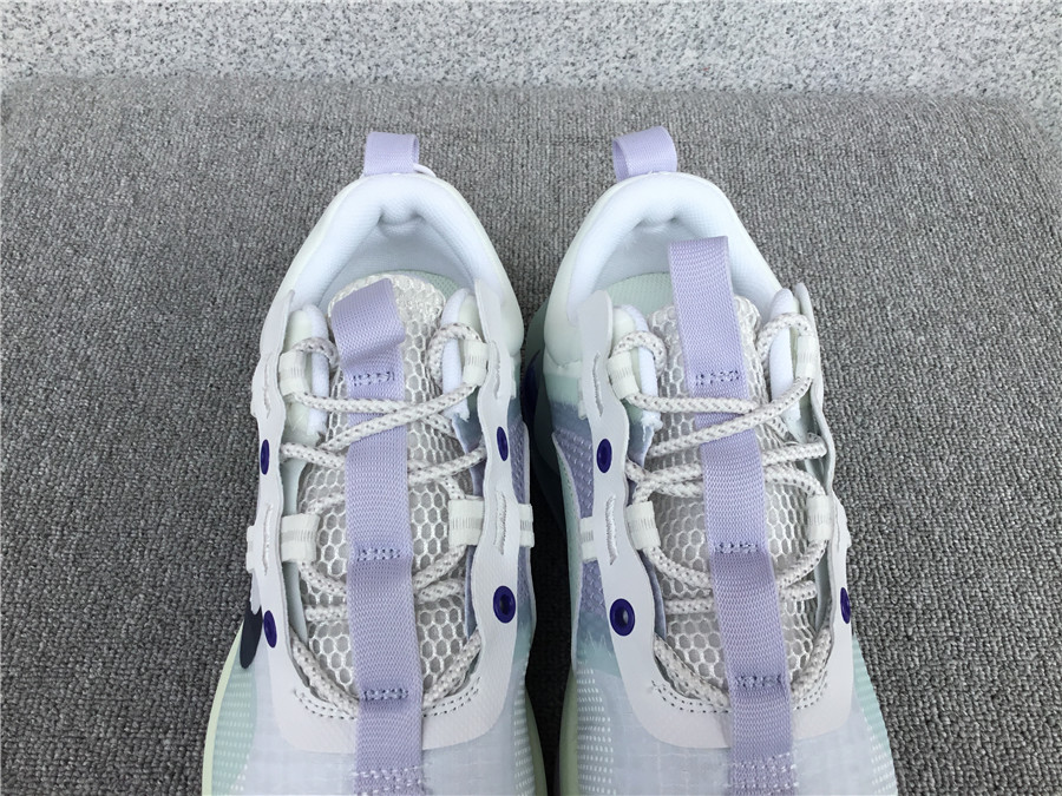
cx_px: 531
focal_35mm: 31
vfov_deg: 45.4
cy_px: 398
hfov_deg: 58.4
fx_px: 951
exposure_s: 1/574
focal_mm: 3.3
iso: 25
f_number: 2.4
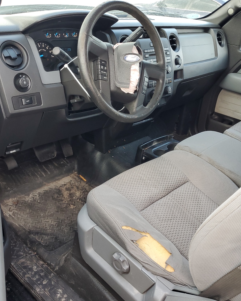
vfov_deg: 52.8
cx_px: 128
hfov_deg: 43.3
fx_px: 303
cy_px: 150
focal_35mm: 34
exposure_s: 1/120
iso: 58
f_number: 1.5
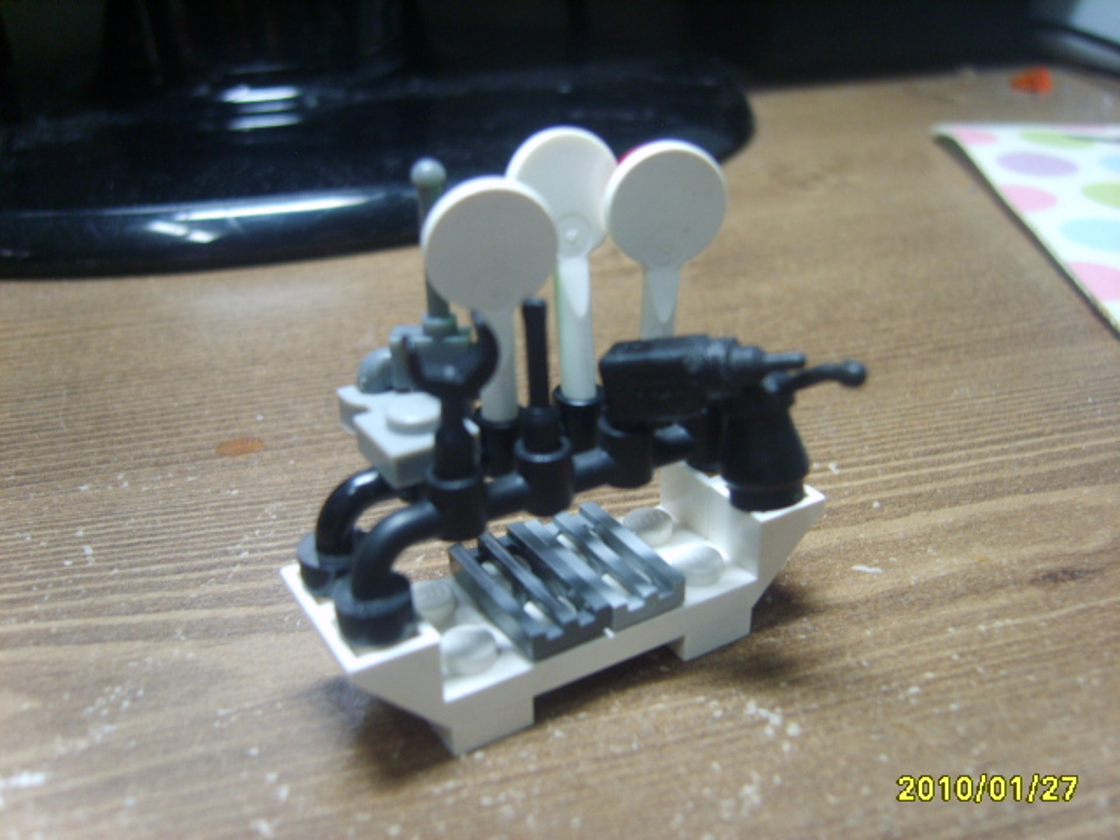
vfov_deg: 40.7
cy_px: 420
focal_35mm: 35
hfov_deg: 52.6
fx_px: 1132
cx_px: 560
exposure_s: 1/30
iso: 123
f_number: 2.8
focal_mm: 7.4
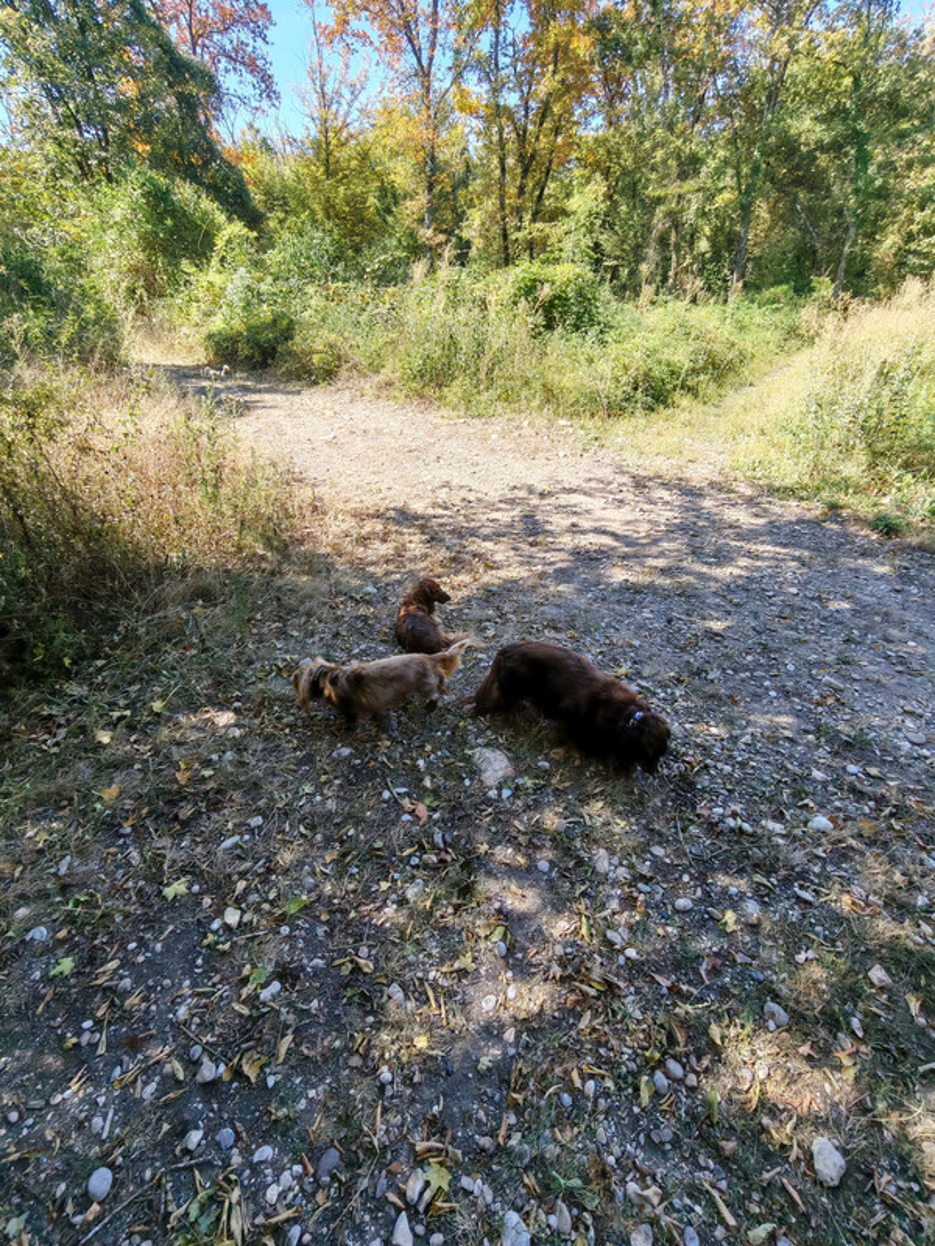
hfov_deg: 78.1
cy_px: 623
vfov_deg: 94.5
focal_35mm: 16
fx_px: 576
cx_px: 468
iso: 50
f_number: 2.2
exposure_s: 1/420
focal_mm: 1.96
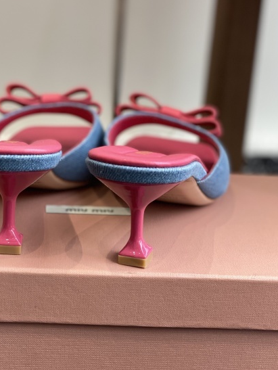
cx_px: 96
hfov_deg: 19.4
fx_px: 813
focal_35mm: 76
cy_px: 193
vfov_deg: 25.6
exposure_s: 1/122
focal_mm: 6
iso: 80
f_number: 2
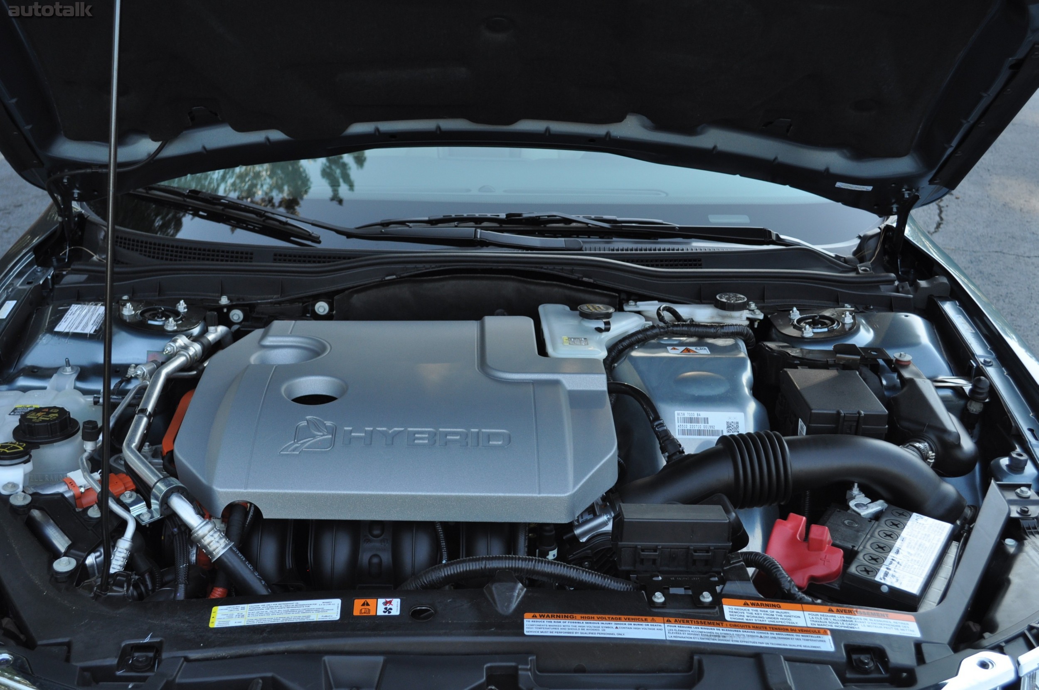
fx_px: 1211
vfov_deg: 31.8
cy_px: 345
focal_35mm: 42
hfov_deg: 46.4
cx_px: 520
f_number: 5.6
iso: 360
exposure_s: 1/125
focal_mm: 28
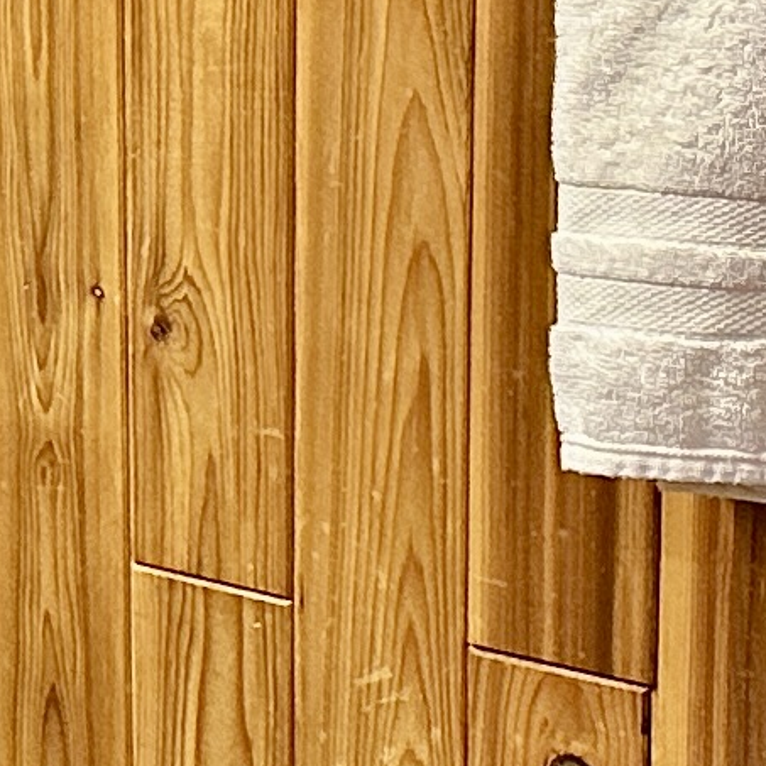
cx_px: -252
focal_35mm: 189
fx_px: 4732
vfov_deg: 9.2
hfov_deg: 9.1
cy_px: 237
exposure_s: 1/60
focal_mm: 6.86
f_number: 1.78
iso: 400
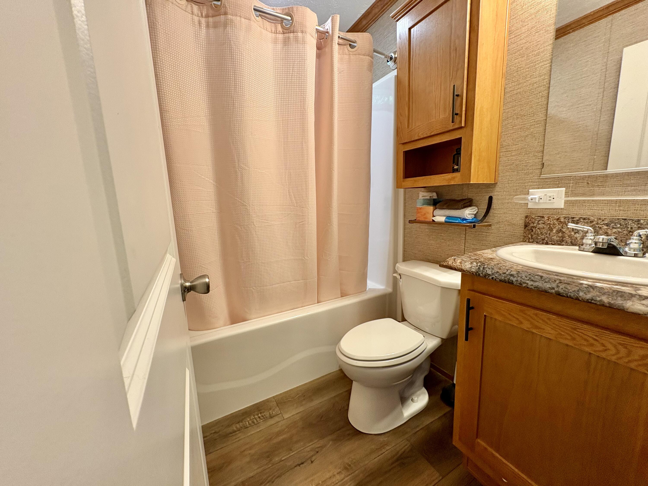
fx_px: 262
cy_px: 243
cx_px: 324
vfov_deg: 85.7
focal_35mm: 14
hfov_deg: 102.1
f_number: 2.2
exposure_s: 1/60
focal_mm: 2.22
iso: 160
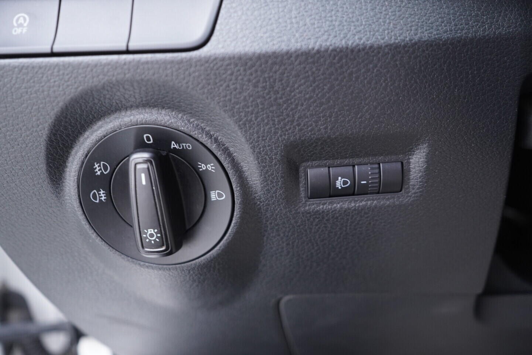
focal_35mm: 36
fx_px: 532
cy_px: 178
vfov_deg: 36.9
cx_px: 266
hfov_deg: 53.1
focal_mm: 24
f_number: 2.8
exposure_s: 1/40
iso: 500
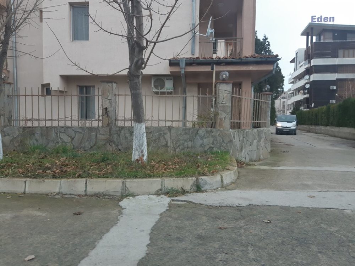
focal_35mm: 26
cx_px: 178
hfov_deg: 67.3
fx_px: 267
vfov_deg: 53.1
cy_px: 133
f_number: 1.7
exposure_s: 1/50
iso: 50
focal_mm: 3.93
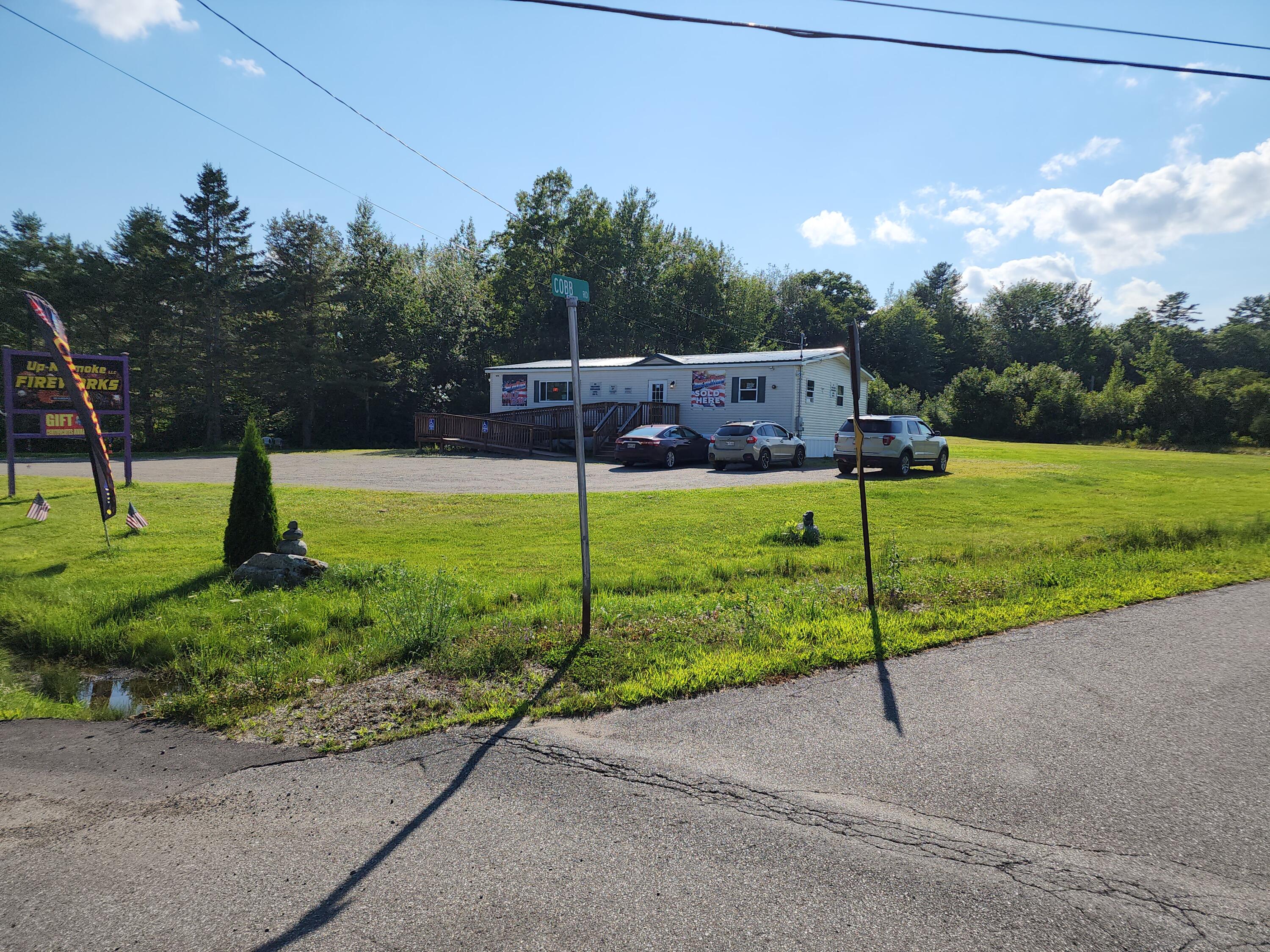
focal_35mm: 23
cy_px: 476
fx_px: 844
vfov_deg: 58.9
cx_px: 635
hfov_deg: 73.9
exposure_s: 1/1994
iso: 12
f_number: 1.8
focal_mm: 6.4
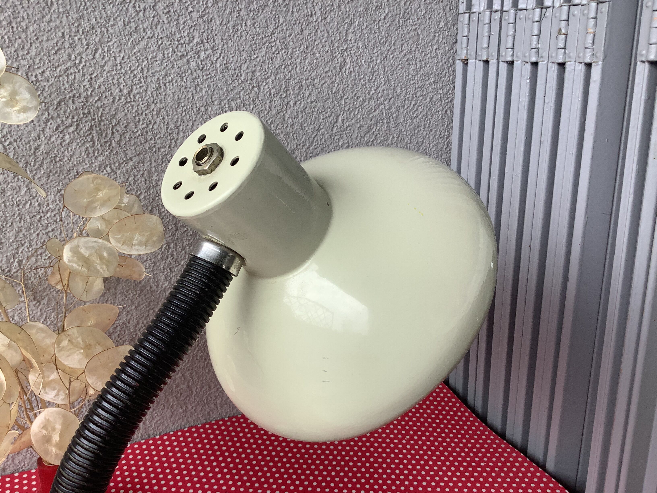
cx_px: 328
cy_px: 246
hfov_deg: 58.4
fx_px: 588
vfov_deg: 45.4
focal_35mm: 31
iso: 25
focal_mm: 3.3
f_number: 2.4
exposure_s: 1/334
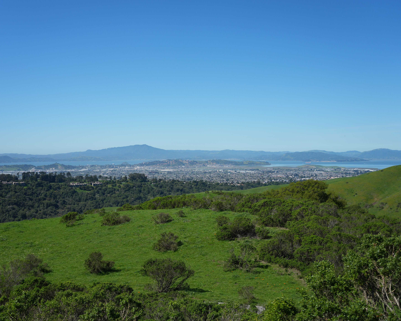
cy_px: 158
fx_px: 463
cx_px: 182
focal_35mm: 39
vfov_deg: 38.2
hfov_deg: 46.8
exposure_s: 1/1000
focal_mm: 34
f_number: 4.5
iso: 100
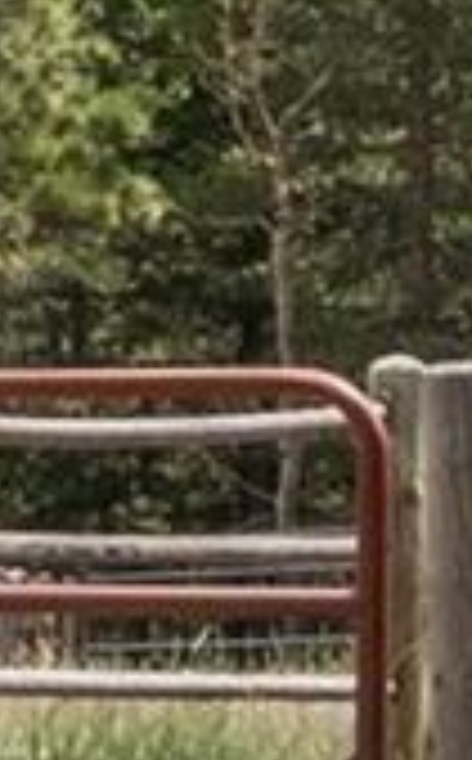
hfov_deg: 4.5
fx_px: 4196
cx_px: -2562
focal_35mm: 203
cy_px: -128
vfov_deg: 10.2
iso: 250
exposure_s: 1/60
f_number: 18
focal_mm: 21
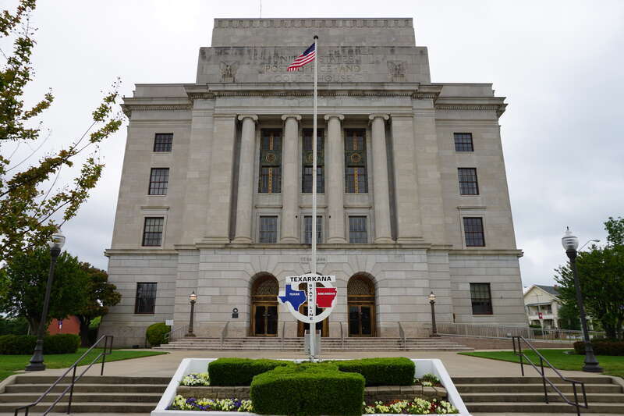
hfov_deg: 73.8
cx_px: 312
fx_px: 416
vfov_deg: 53.1
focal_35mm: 24
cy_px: 208
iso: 100
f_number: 9
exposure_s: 1/100
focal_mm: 16
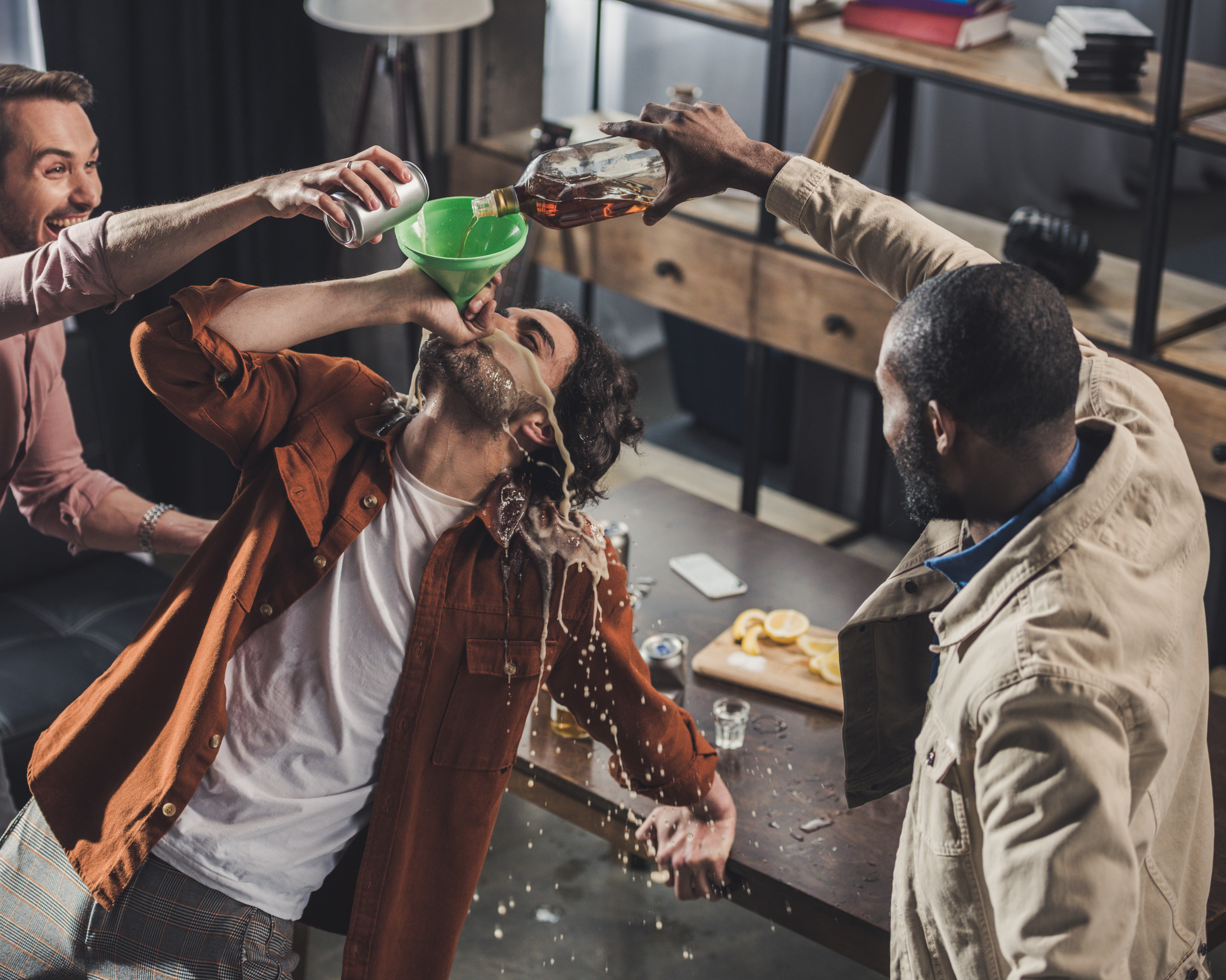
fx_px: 2867
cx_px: 504
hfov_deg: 24.1
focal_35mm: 79
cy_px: 490
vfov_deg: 19.4
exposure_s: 1/200
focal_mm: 70
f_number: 3.2
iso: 320
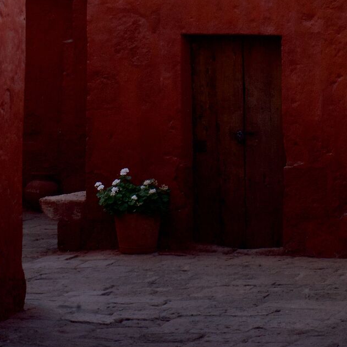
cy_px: -76
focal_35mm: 223
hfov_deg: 7.8
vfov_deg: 7.8
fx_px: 2529
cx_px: 339
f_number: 22
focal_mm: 69
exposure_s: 1/50
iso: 320
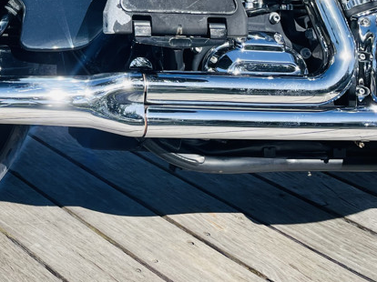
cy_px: -63
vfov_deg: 20.4
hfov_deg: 26.6
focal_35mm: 67
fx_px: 729
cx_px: -40
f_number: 1.6
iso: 32
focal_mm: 4.2
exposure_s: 1/2681
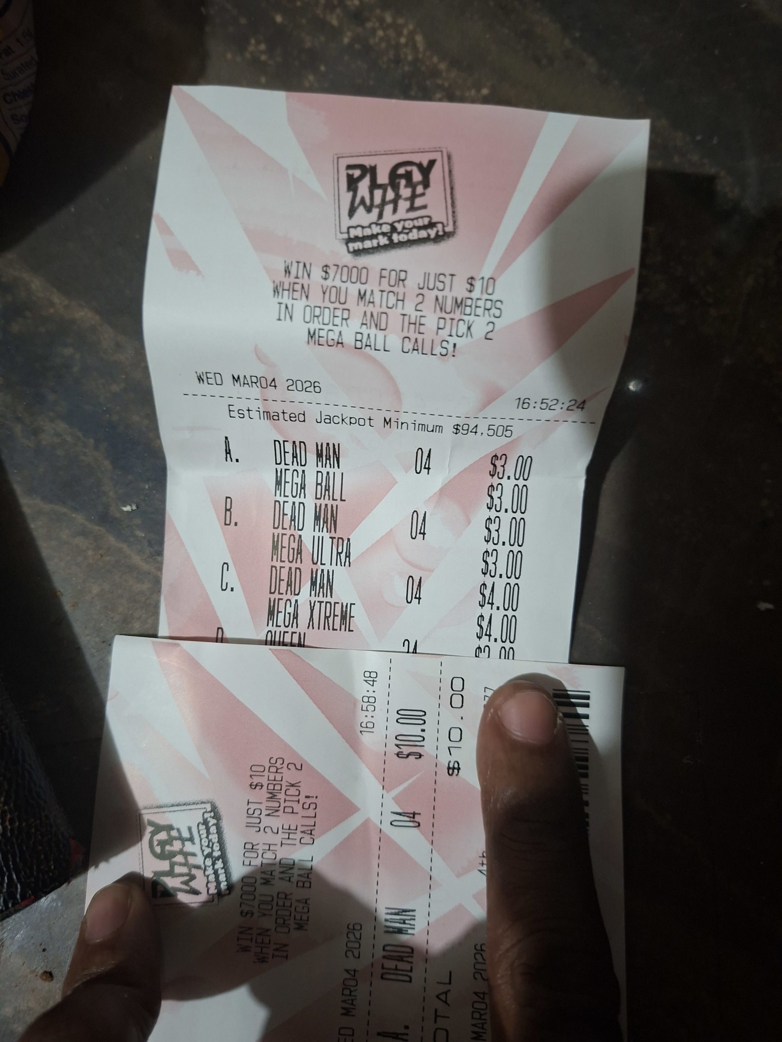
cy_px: 521
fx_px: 693
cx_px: 391
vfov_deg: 73.9
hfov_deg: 58.9
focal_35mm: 23
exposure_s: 1/24
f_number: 1.8
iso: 500
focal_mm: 5.54
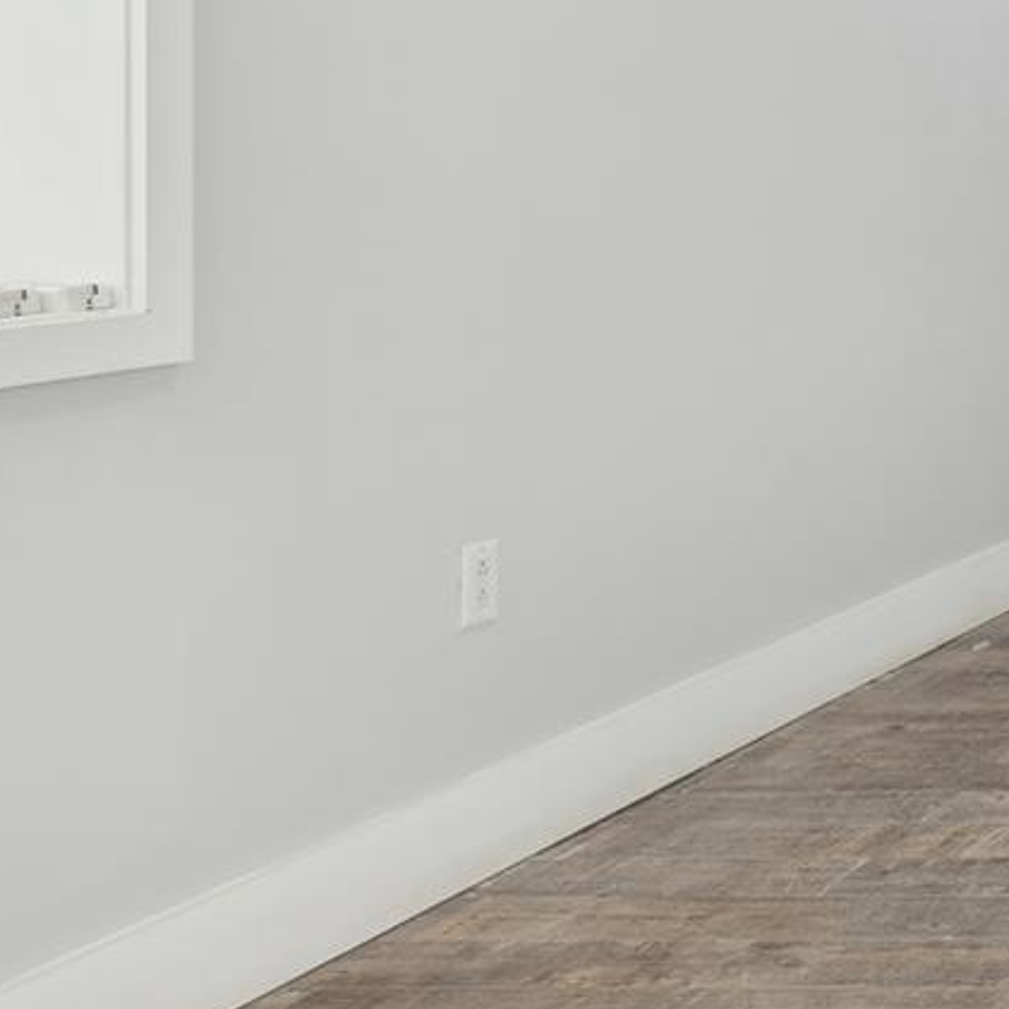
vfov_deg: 26.7
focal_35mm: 62
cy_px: 85
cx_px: 1939
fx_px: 2045
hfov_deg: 19.0
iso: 100
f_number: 11
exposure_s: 1/5
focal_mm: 15
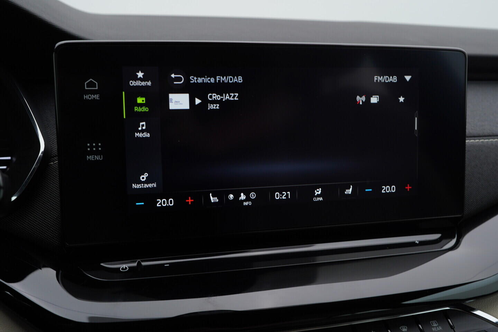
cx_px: 249
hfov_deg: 53.1
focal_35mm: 36
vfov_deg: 36.9
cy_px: 166
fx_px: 498
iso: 125
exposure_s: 1/60
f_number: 4.5
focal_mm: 24
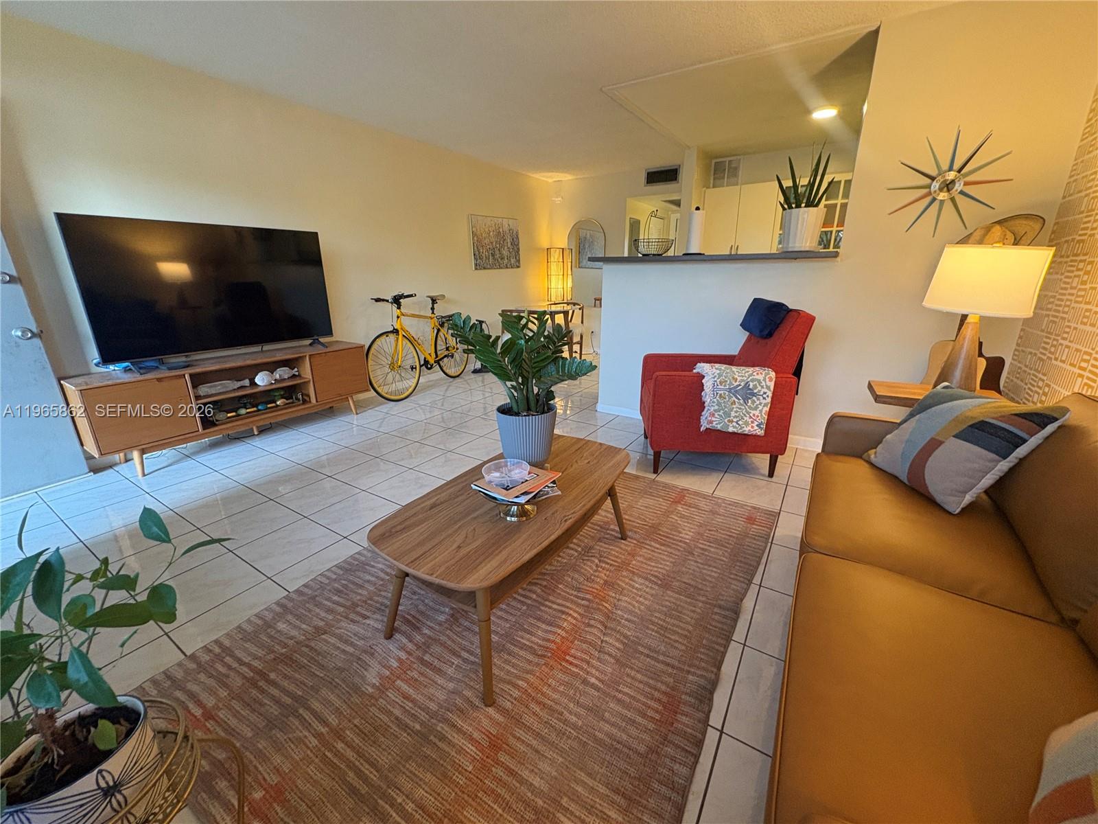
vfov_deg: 85.7
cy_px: 412
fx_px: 444
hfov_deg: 102.1
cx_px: 549
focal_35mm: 14
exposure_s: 1/60
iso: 400
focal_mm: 2.22
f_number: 2.2
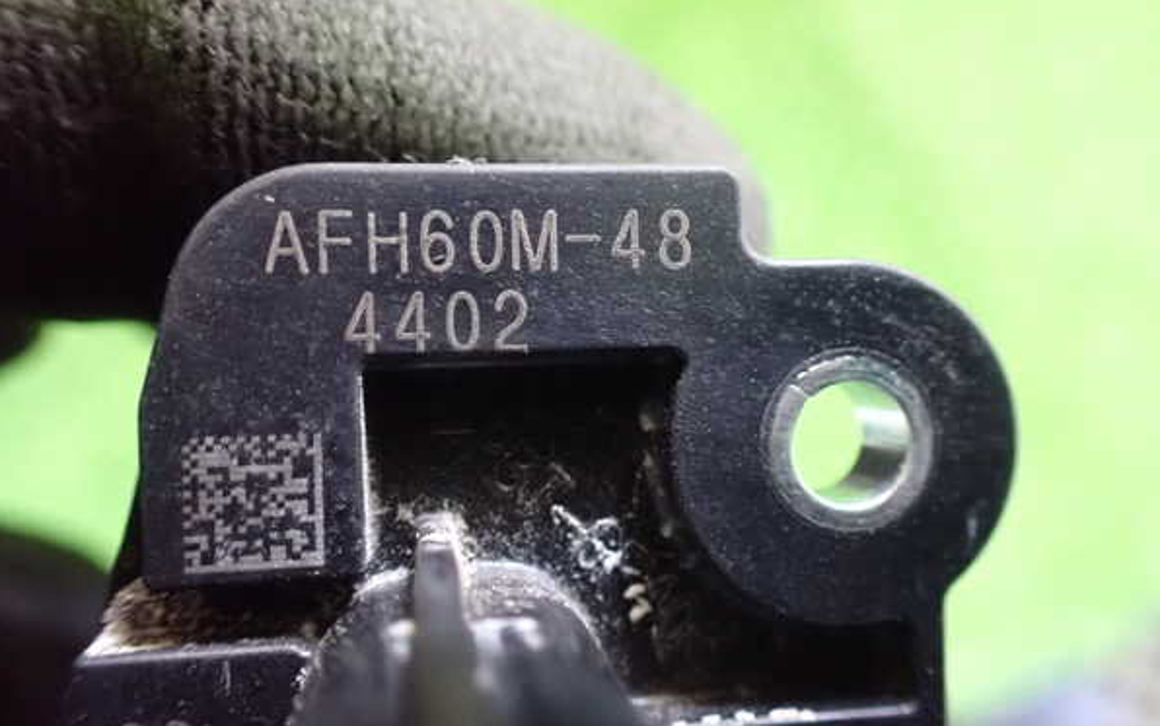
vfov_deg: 39.5
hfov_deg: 59.6
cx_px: 578
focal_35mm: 32
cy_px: 343
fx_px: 1012
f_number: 2.3
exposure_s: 1/20
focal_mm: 5.4
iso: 1600
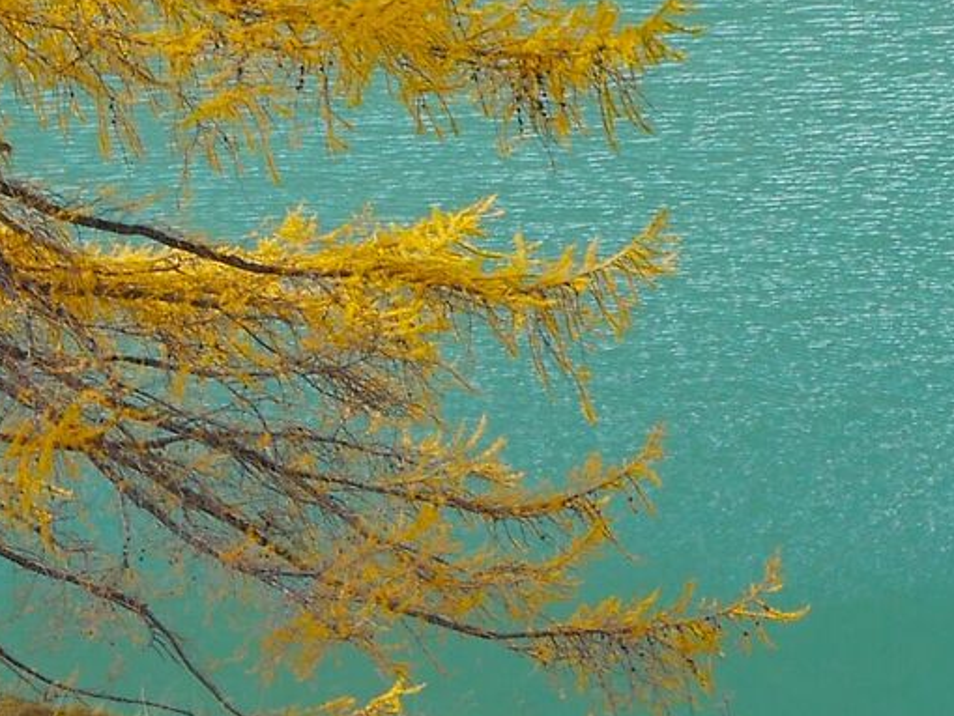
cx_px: 872
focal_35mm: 301
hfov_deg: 6.6
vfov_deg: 4.9
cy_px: -484
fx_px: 8299
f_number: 6.3
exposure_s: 1/160
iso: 200
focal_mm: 32
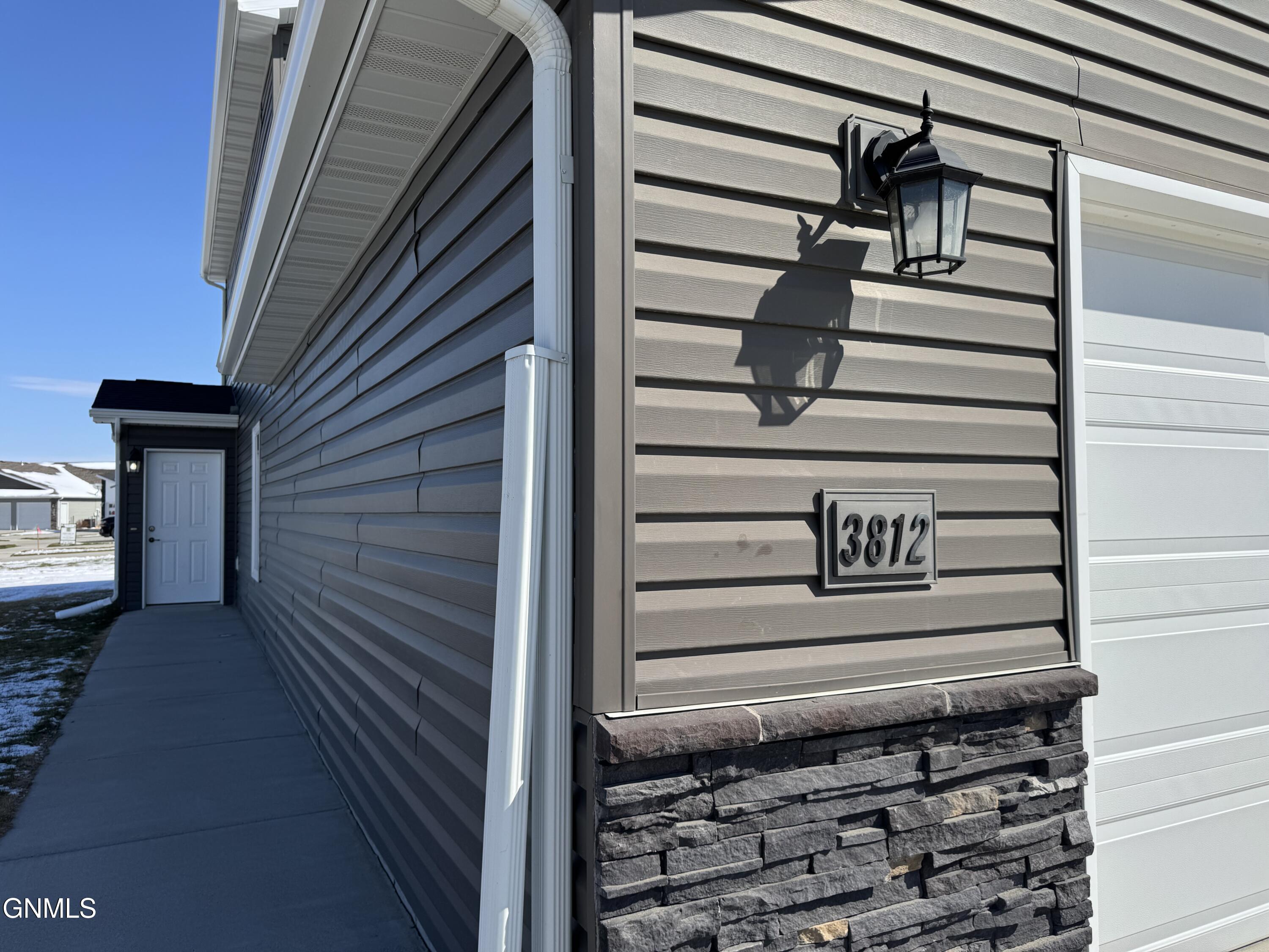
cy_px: 476
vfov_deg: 56.8
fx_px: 880
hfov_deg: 71.6
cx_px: 634
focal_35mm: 24
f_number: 1.78
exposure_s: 1/5814
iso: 80
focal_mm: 6.76
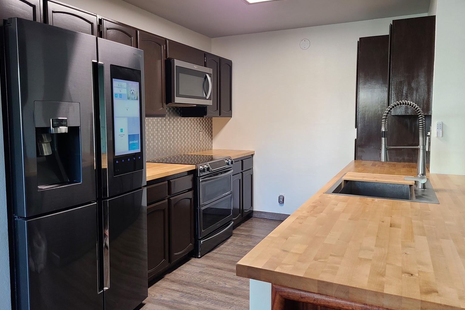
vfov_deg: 46.4
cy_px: 142
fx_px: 362
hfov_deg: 65.5
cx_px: 233
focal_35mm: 28
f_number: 1.8
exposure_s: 1/60
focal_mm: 5.4
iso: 160
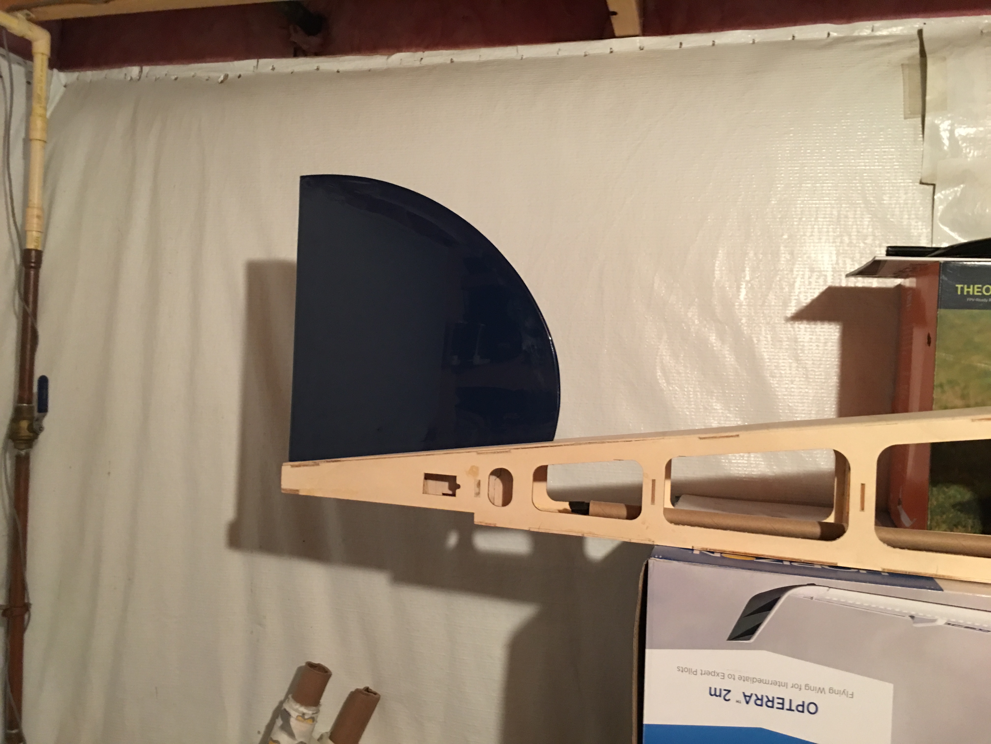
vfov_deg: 48.2
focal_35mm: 29
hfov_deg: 61.7
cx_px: 496
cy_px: 372
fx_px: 830
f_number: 2.2
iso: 64
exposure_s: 1/4
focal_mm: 4.15
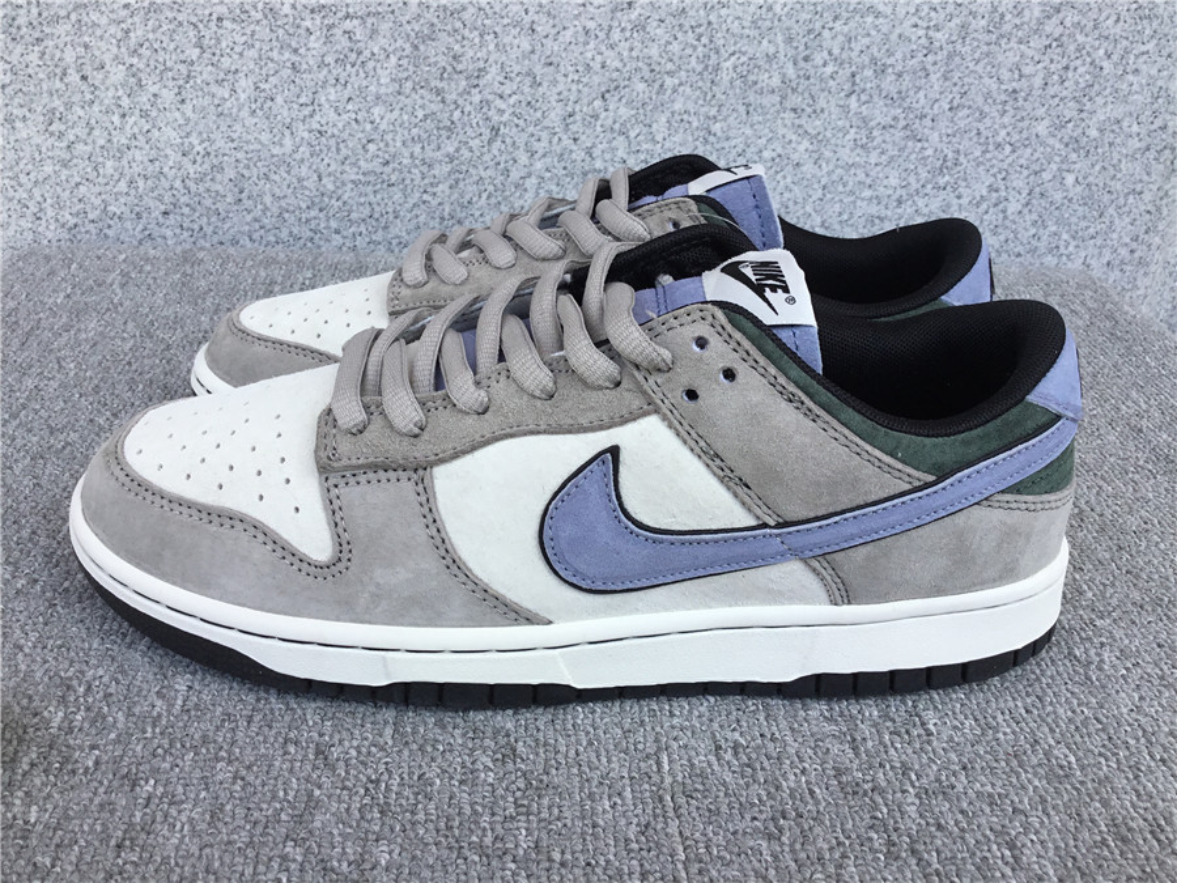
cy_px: 442
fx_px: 1054
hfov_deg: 58.4
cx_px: 588
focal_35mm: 31
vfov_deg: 45.4
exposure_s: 1/365
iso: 25
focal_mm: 3.3
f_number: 2.4
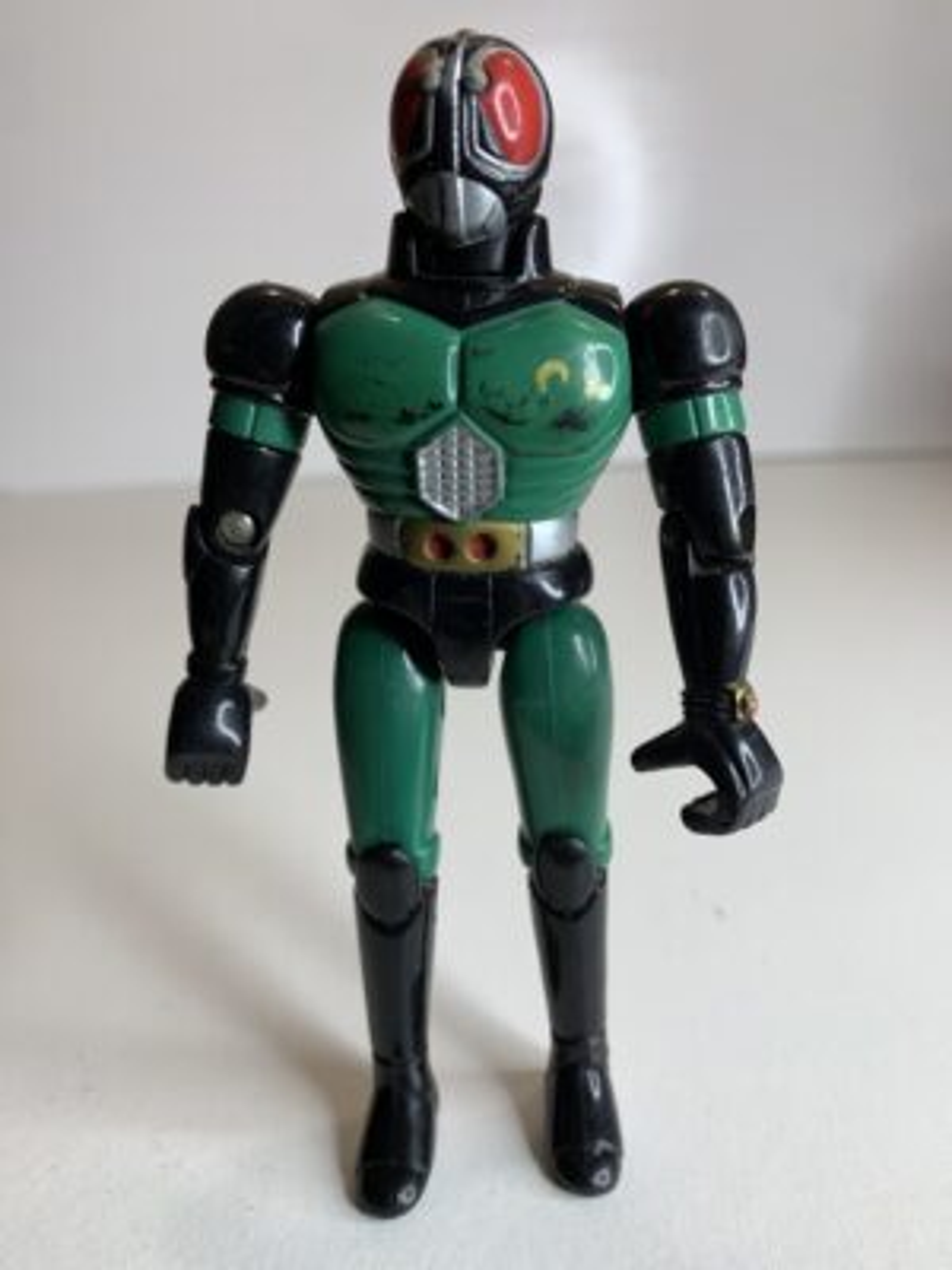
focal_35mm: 26
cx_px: 476
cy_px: 635
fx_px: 953
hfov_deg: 53.1
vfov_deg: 67.3
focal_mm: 4.25
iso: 25
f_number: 1.8
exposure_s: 1/138
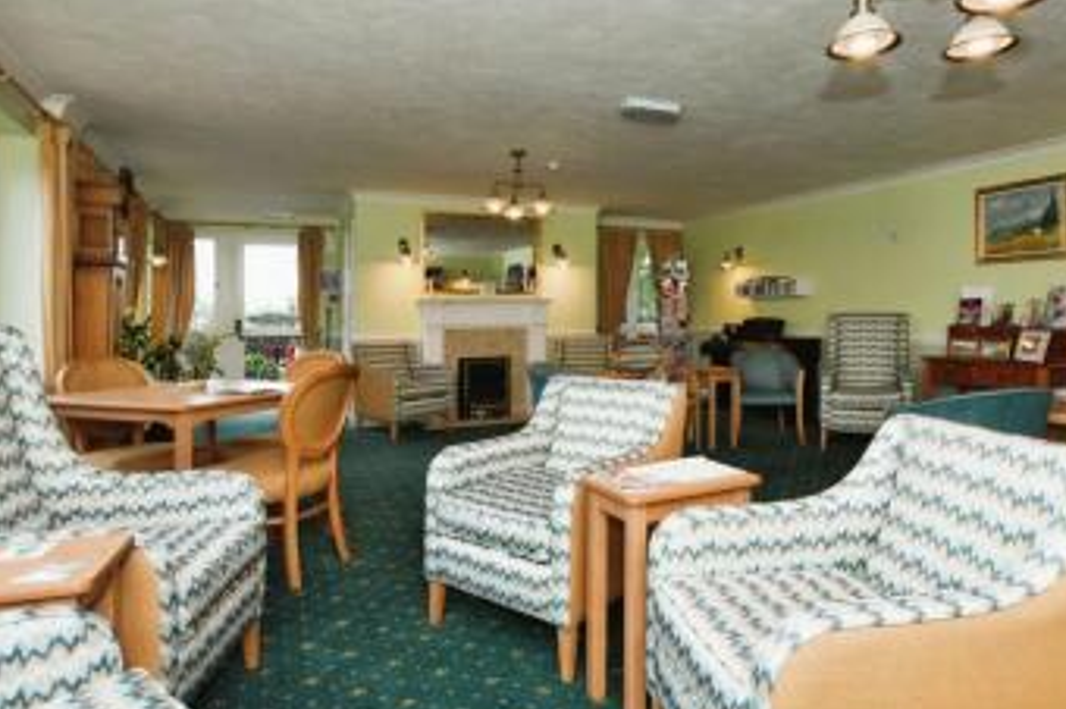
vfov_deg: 59.0
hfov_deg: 81.0
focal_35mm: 21
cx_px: 589
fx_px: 621
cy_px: 290
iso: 400
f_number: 8
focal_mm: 10
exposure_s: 1/60
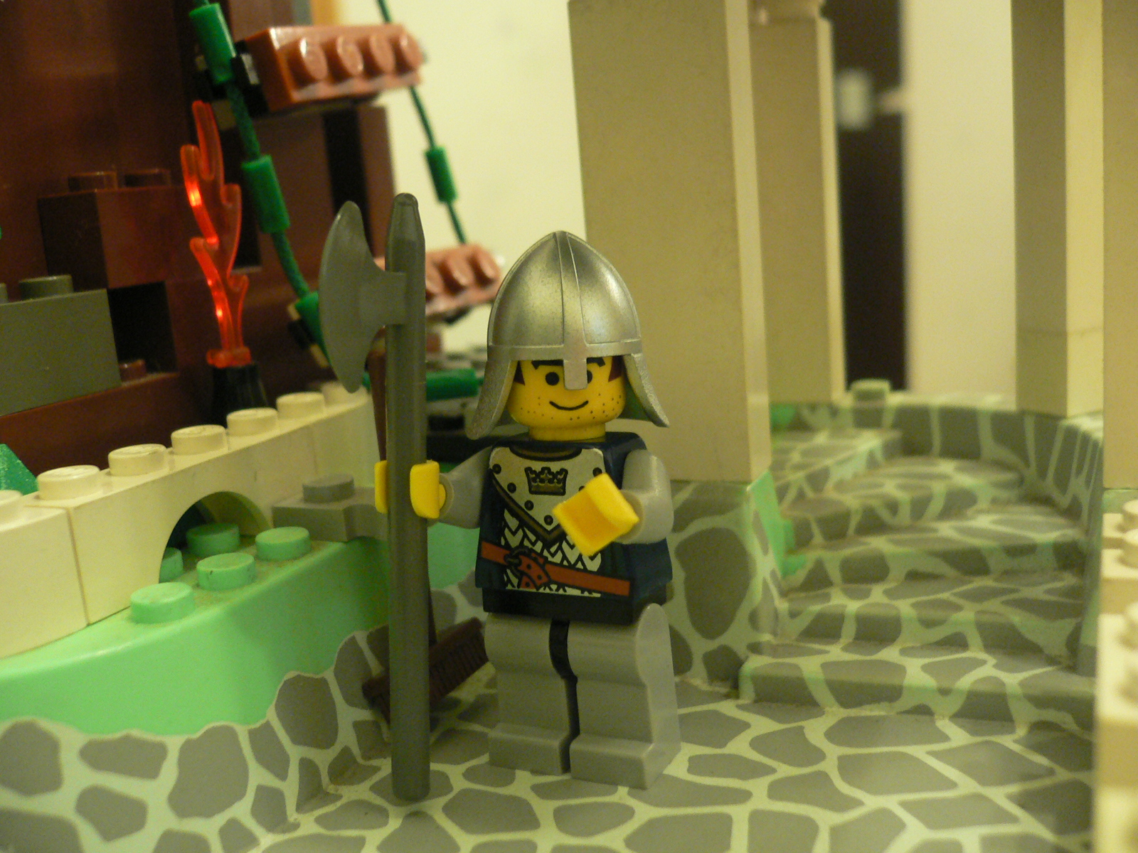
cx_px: 569
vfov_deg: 40.7
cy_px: 426
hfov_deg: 52.6
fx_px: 1151
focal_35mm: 35
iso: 200
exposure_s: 1/8
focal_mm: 5.8
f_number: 2.8
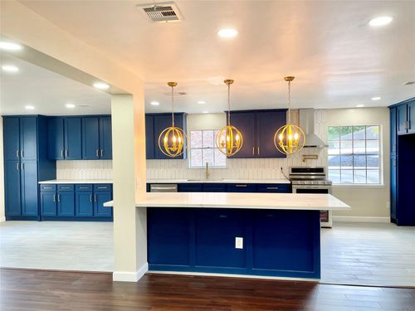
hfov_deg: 67.3
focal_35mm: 26
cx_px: 208
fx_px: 312
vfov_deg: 53.1
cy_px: 156
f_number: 1.6
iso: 64
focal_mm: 4.2
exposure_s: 1/120
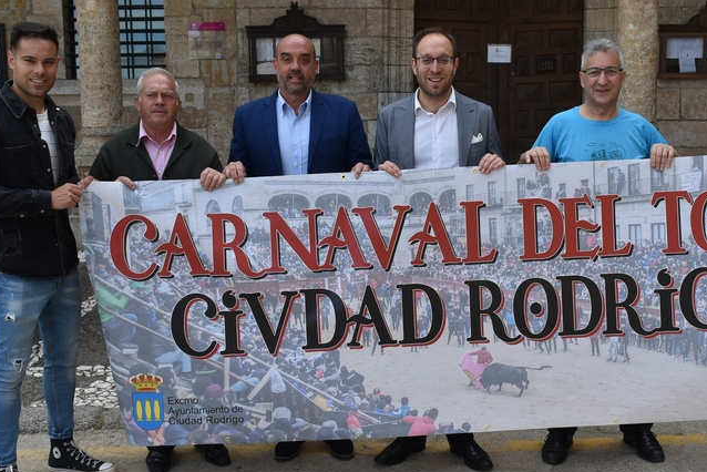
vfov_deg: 27.7
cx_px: 414
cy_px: 244
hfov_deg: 40.4
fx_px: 957
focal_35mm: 49
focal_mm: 23
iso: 360
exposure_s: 1/250
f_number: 8
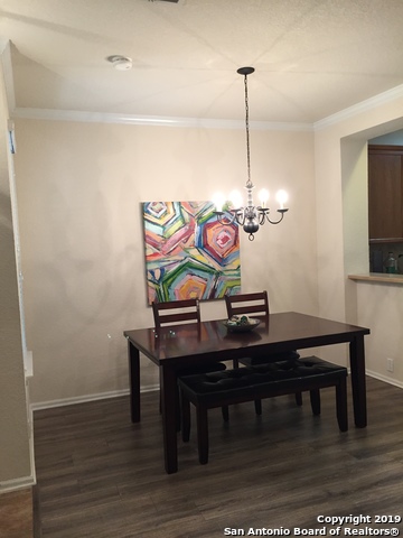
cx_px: 202
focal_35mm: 29
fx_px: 450
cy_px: 269
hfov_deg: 48.2
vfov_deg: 61.7
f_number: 2.2
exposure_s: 1/30
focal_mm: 4.15
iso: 100
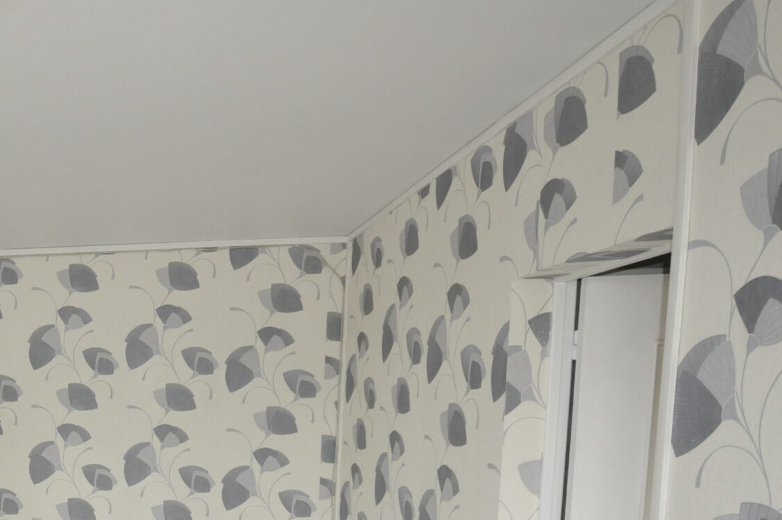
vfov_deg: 35.0
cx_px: 12
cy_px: 525
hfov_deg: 47.2
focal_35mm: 34
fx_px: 738
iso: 800
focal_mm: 10
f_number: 5
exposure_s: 1/80
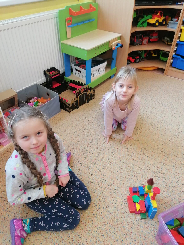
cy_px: 122
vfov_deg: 65.3
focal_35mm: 27
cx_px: 92
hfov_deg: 51.4
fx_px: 191
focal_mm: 4.75
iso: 200
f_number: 1.8
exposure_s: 1/100
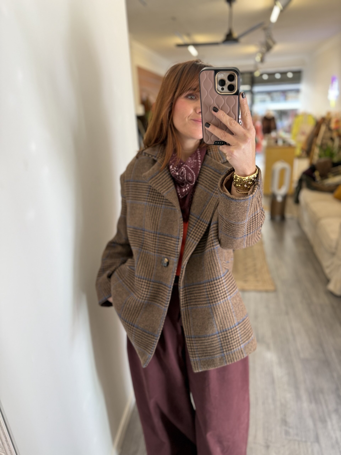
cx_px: 170
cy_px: 228
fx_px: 315
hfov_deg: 56.8
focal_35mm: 24
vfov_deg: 71.6
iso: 100
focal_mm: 6.76
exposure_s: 1/74
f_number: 1.78
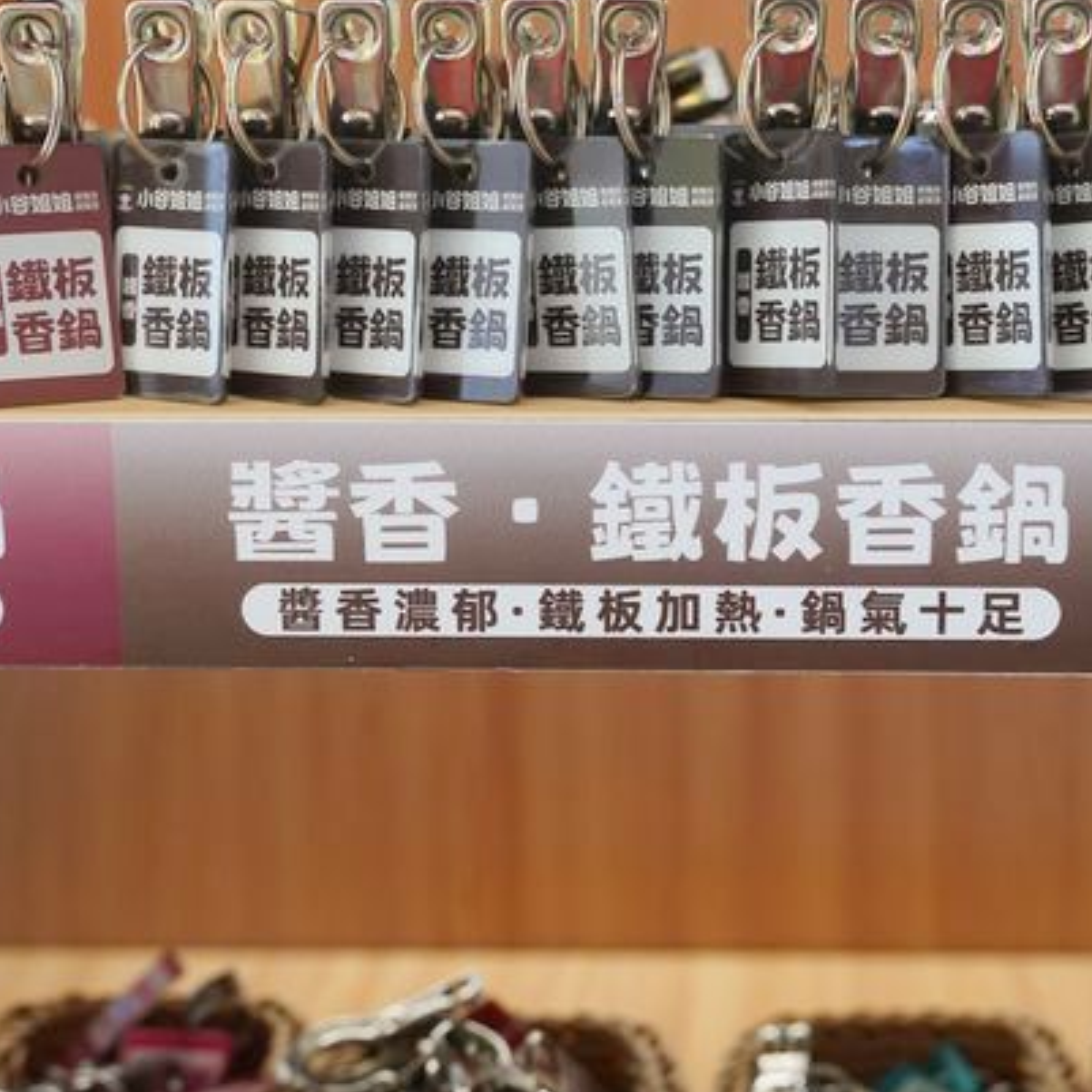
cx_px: 645
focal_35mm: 94
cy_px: 801
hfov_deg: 18.5
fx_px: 3355
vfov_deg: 18.4
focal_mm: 37
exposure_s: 1/160
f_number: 4
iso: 800
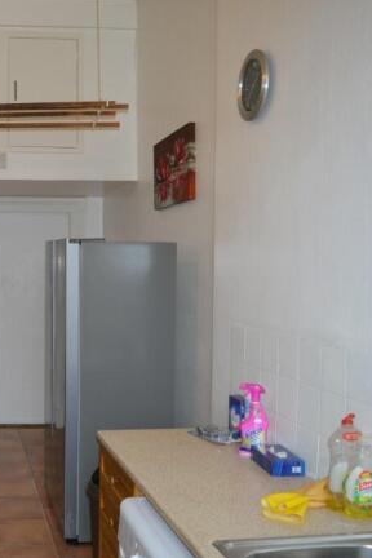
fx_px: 635
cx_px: -9
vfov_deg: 47.4
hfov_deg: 30.1
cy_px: 279
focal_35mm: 41
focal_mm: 18
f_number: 3.5
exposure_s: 1/60
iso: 400
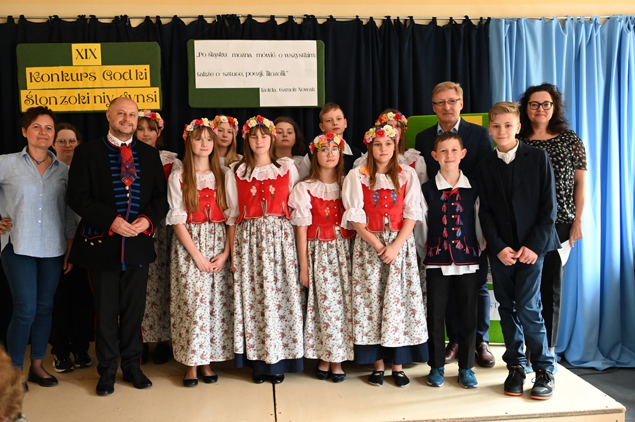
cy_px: 211
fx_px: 634
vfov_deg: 36.8
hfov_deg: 53.2
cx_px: 318
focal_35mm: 36
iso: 6400
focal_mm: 36
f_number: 5
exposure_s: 1/100
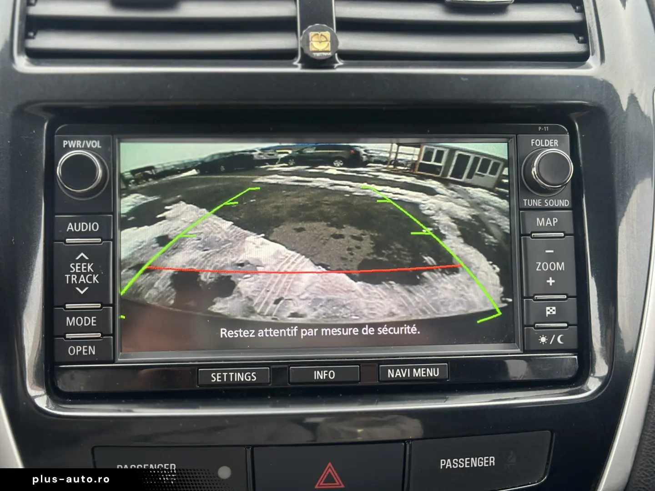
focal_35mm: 48
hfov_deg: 39.7
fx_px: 908
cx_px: 328
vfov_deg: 30.3
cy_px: 246
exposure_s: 1/104
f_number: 1.78
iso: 125
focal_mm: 6.86
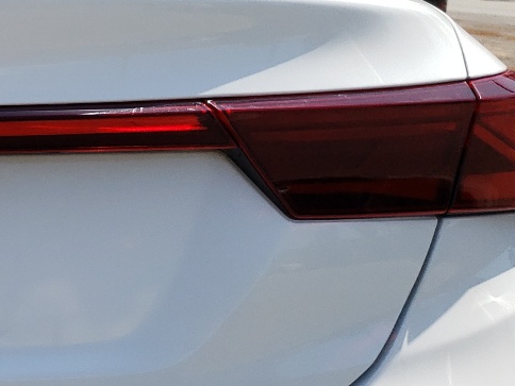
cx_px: -152
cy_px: 241
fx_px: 1279
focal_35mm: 86
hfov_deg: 20.8
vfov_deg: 17.1
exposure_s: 1/3333
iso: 50
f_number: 1.5
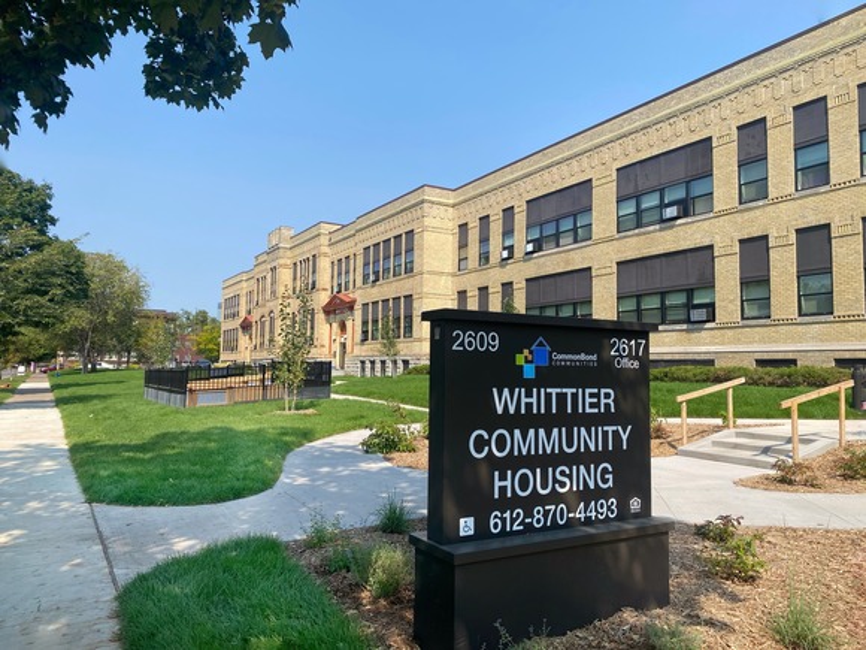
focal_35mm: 26
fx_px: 650
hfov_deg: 67.3
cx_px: 433
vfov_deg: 53.1
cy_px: 325
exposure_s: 1/2358
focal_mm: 4.25
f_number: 1.8
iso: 32
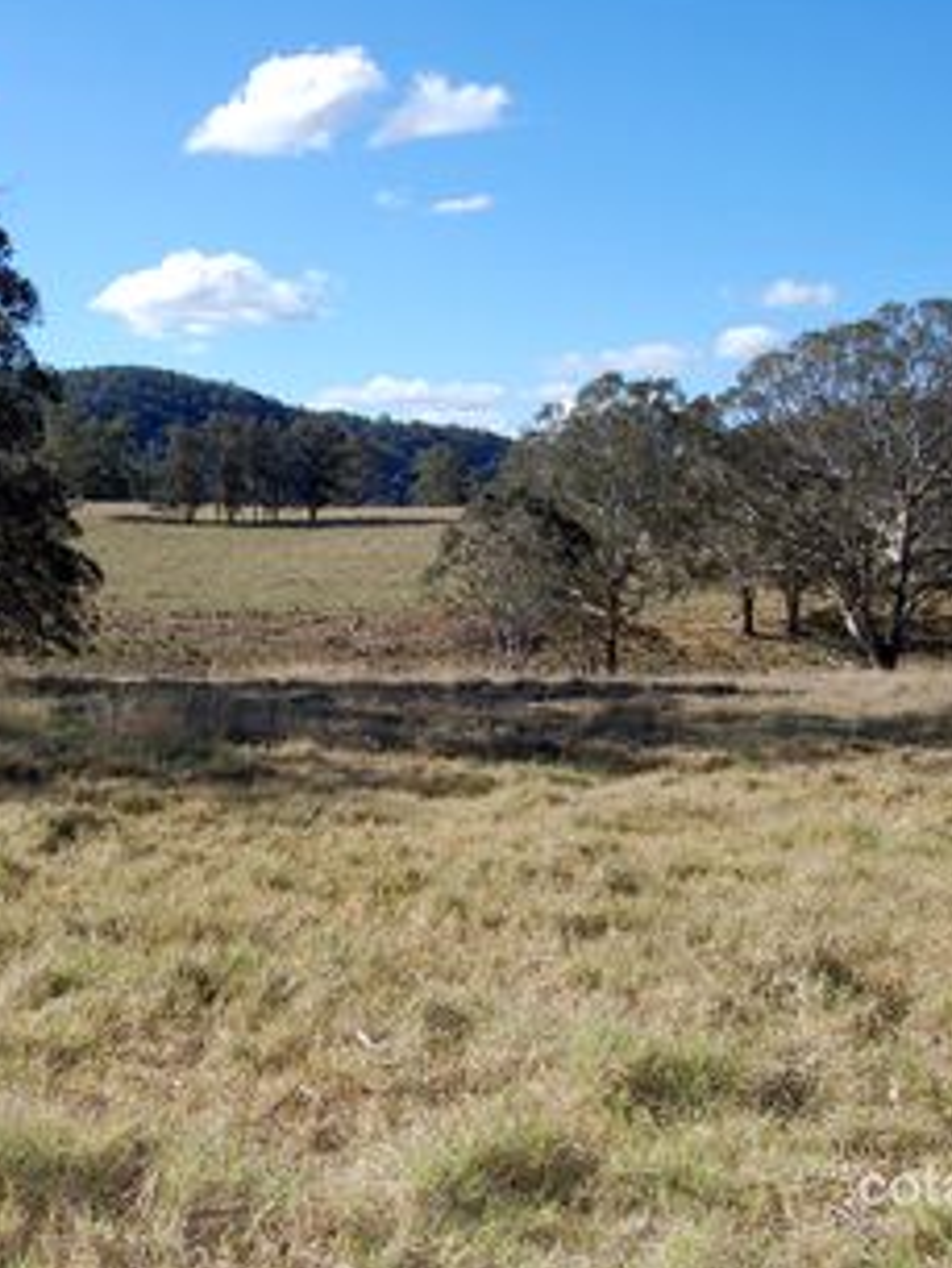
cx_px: 141
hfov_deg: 34.5
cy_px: 622
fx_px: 1466
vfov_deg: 46.8
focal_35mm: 40
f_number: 9
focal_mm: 18
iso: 200
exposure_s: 1/320
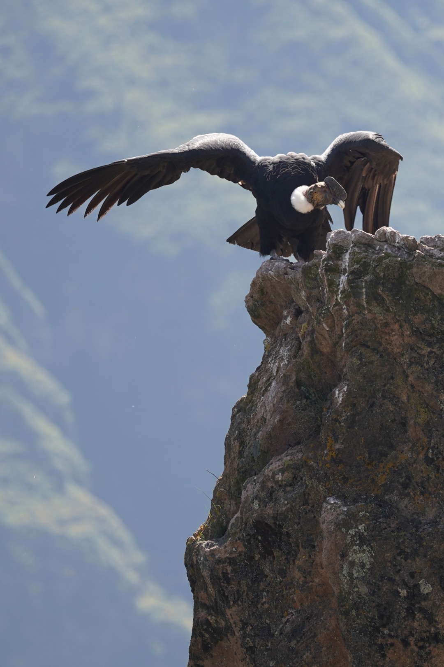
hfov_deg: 3.6
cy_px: 334
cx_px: 222
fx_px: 7131
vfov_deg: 5.3
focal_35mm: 386
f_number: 6.3
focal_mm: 385.5
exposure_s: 1/250
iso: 160
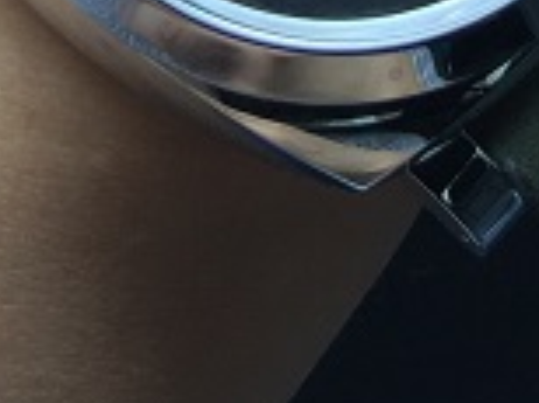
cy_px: -781
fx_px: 2348
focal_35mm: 151
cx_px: 441
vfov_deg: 8.4
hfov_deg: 13.0
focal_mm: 4.15
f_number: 2.2
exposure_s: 1/120
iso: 32
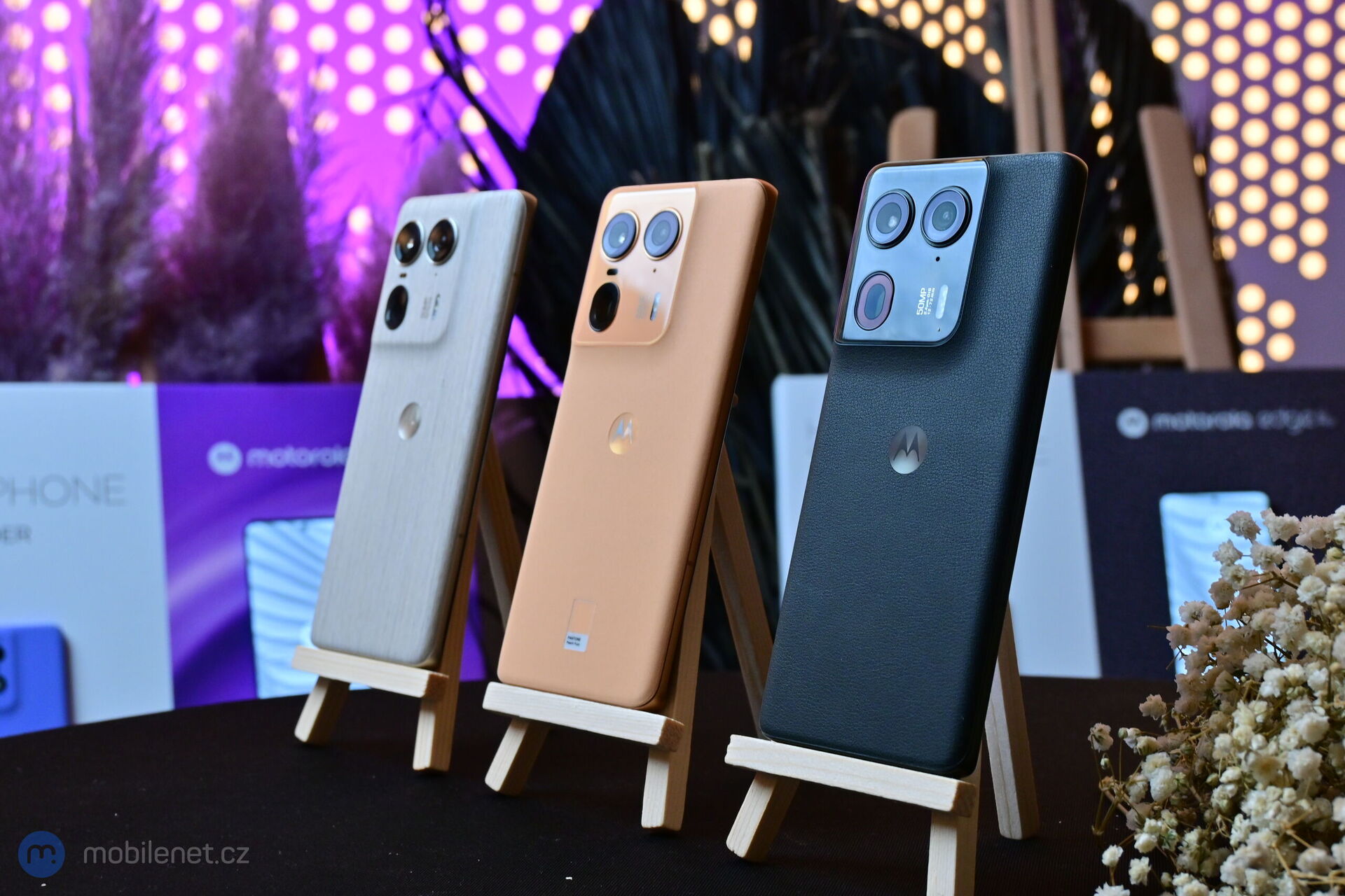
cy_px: 448
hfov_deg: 35.9
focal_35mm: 56
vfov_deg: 24.4
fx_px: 2073
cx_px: 672
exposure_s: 1/80
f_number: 8
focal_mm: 37
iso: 640
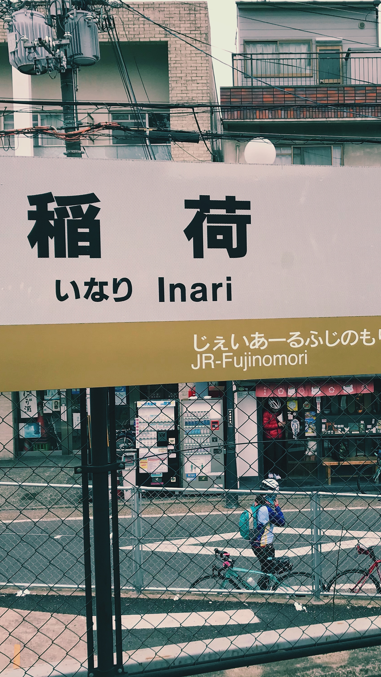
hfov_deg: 28.7
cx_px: 273
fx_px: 737
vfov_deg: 49.4
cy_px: 337
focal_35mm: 41
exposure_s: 1/295
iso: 20
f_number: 1.8
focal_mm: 3.99
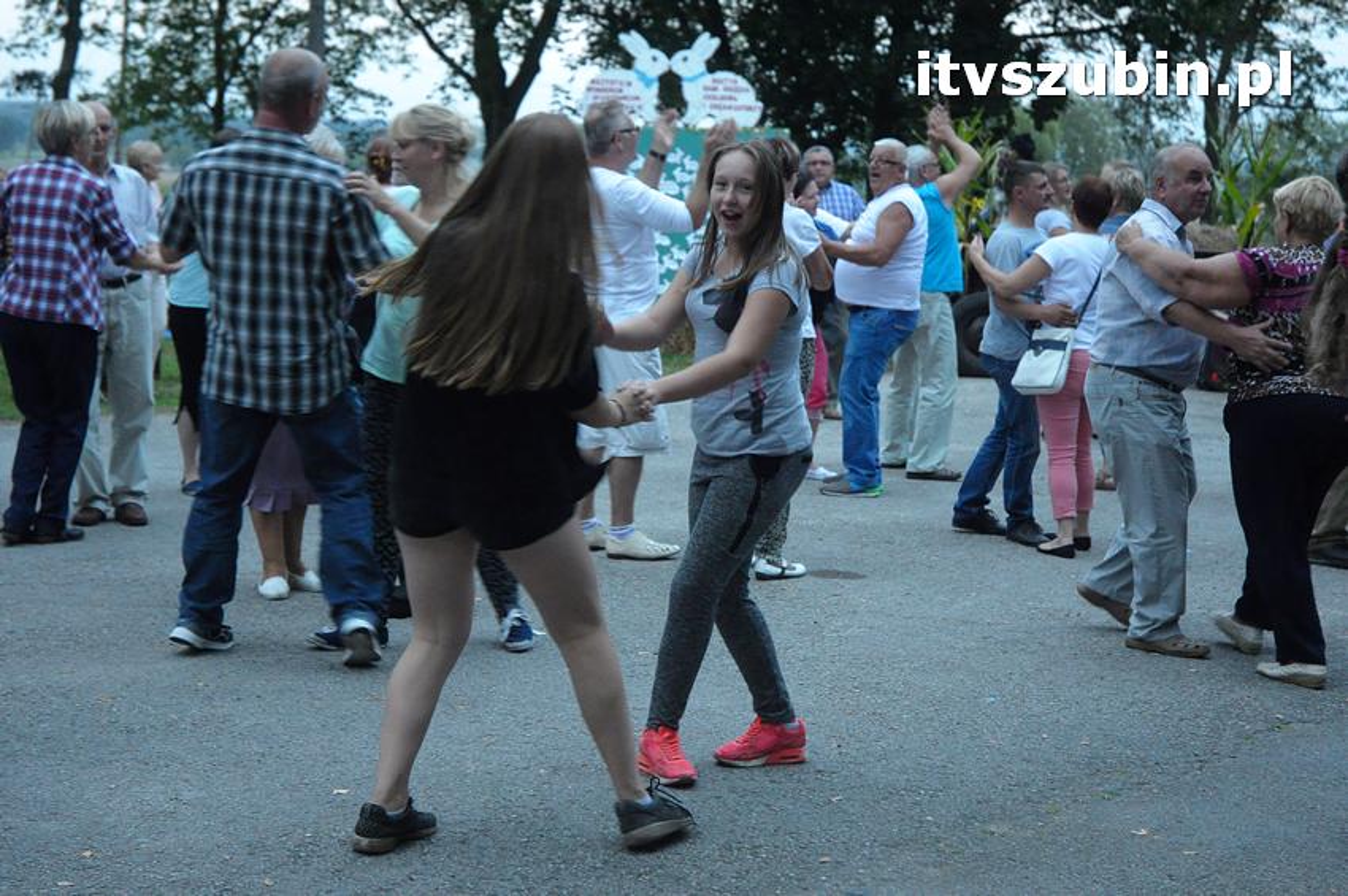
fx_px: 2469
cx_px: 674
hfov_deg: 30.5
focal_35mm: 66
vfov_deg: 20.6
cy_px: 448
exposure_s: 1/60
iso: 2500
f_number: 4.2
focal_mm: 44
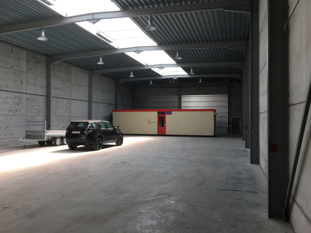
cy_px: 116
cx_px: 156
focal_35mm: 29
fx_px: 261
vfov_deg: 48.2
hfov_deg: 61.7
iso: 25
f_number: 2.2
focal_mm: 4.15
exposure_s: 1/121
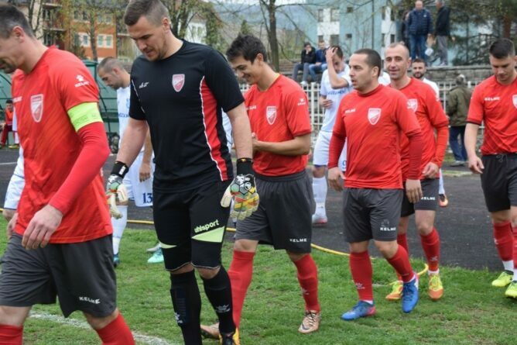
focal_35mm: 63
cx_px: 258
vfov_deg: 21.6
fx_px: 904
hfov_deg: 31.9
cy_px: 172
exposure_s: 1/160
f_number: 6.3
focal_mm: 42
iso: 400
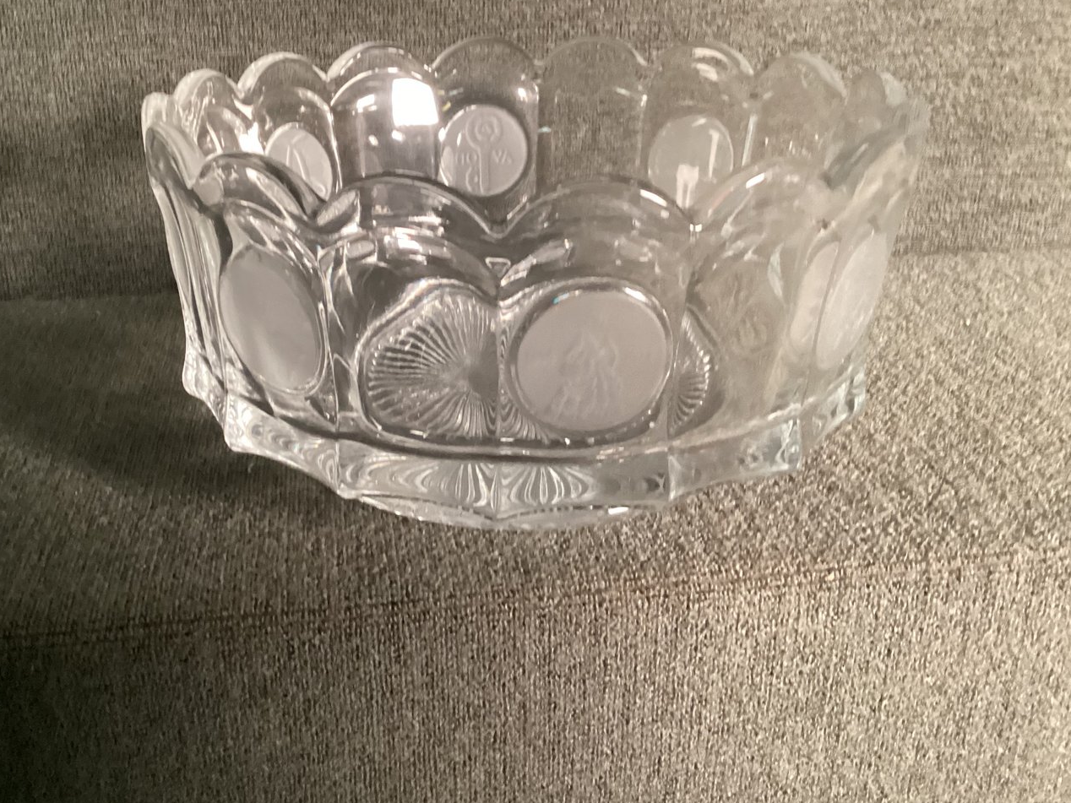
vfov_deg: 38.7
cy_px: 381
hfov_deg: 49.9
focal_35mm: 37
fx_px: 1145
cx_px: 446
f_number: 2.4
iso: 400
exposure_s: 1/40
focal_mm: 3.3
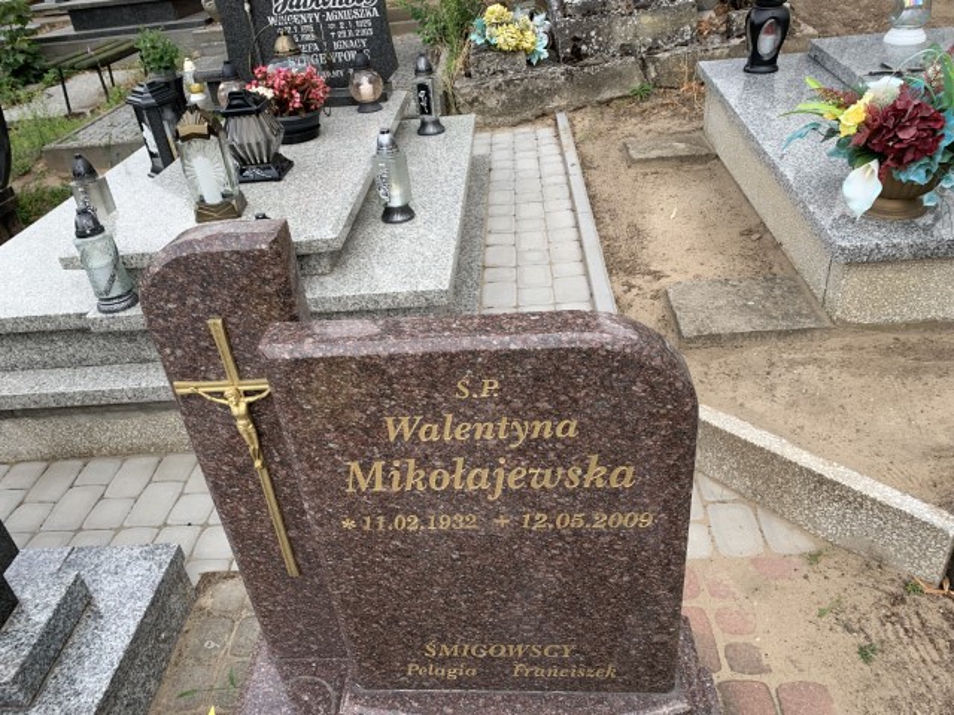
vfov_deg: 53.1
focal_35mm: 26
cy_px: 358
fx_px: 717
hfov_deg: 67.3
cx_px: 477
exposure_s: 1/936
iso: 25
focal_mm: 4.25
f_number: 1.8
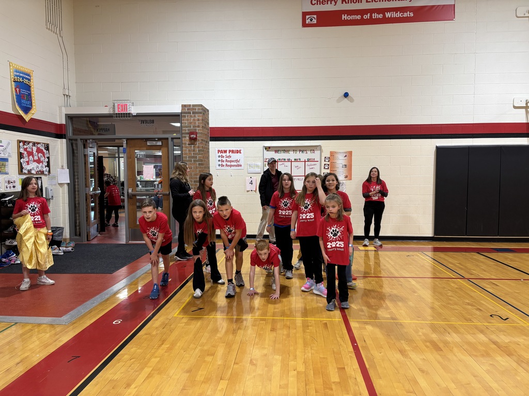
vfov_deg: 53.1
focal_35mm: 26
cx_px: 264
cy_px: 198
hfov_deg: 67.3
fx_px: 397
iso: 100
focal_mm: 5.96
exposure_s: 1/60
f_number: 1.6
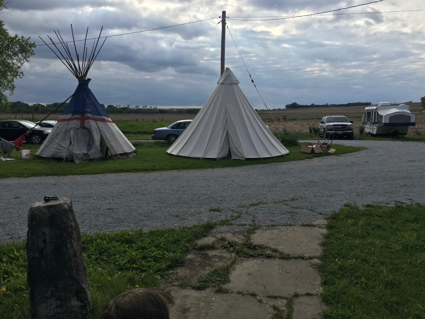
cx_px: 212
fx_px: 356
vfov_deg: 48.2
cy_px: 160
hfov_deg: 61.7
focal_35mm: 29
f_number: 2.2
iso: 25
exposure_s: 1/1508
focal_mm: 4.15
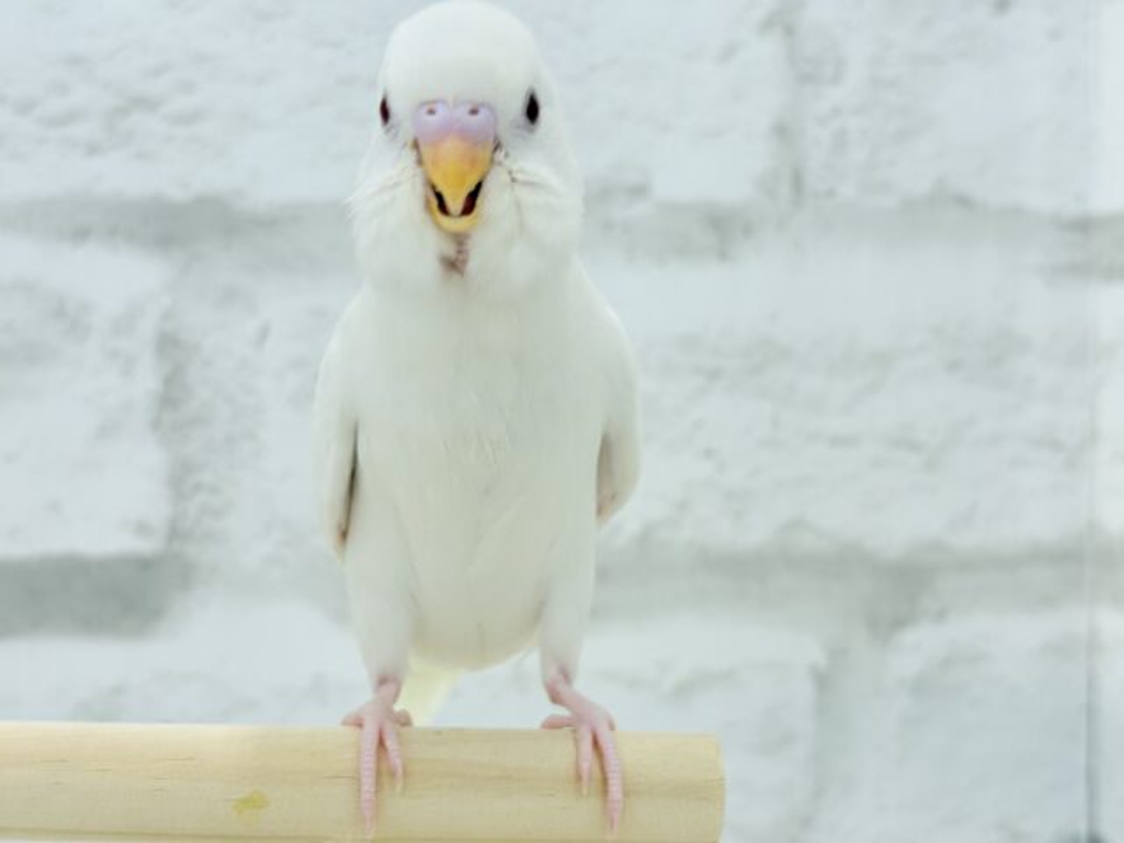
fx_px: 1688
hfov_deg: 36.8
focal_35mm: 52
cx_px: 562
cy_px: 422
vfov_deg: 28.0
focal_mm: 5.96
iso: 32
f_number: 1.6
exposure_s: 1/50
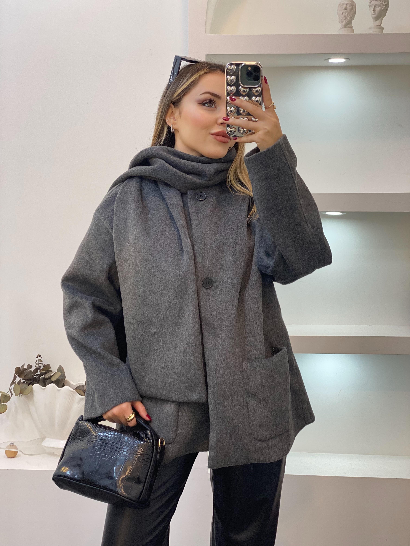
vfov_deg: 36.8
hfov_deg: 28.0
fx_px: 821
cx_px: 205
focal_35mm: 52
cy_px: 273
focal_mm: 6
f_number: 2
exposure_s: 1/100
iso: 100
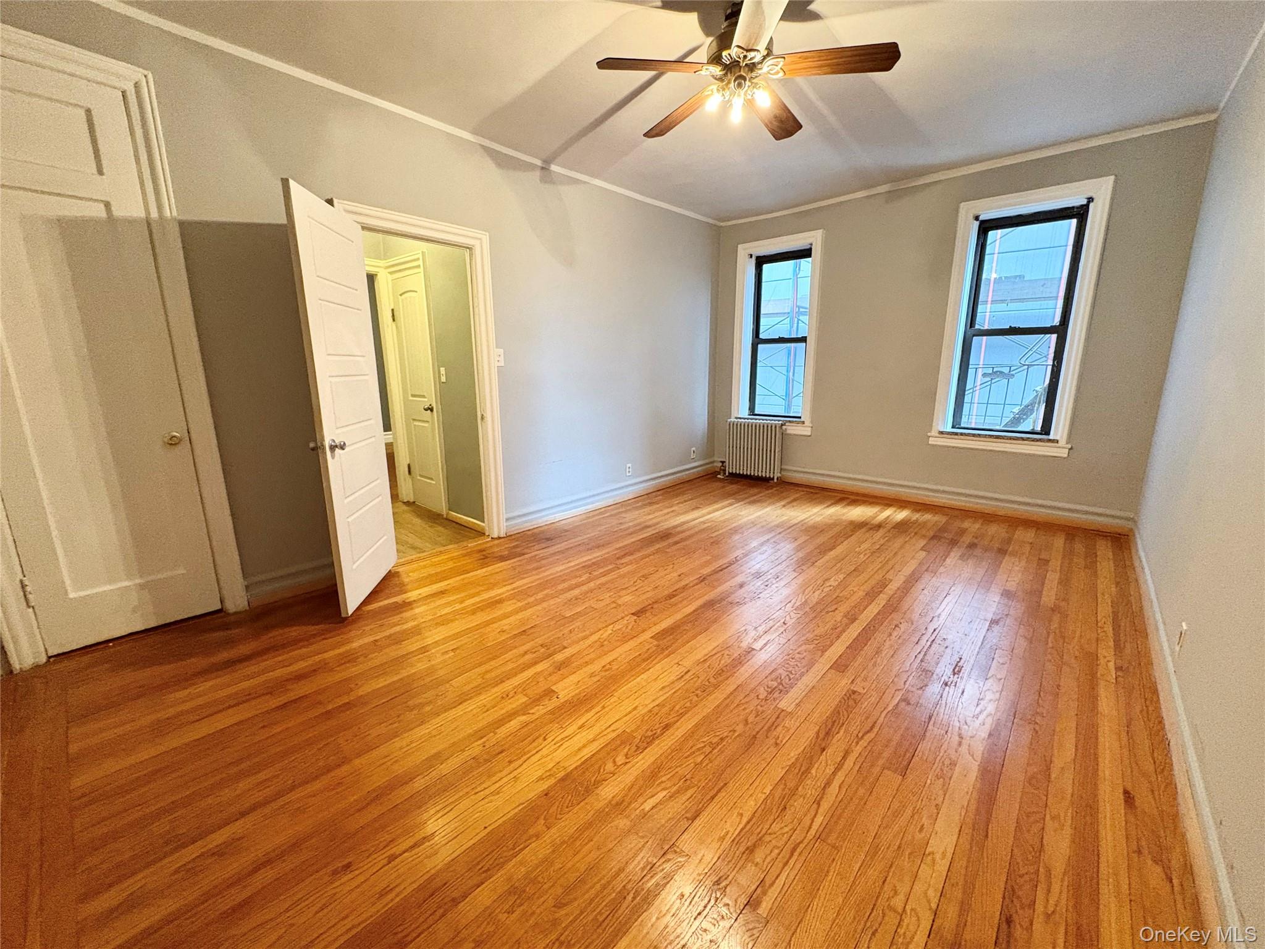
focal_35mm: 14
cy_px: 474
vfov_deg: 85.7
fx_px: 512
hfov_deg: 102.1
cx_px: 632
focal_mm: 2.22
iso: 640
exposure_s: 1/60
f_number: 2.2
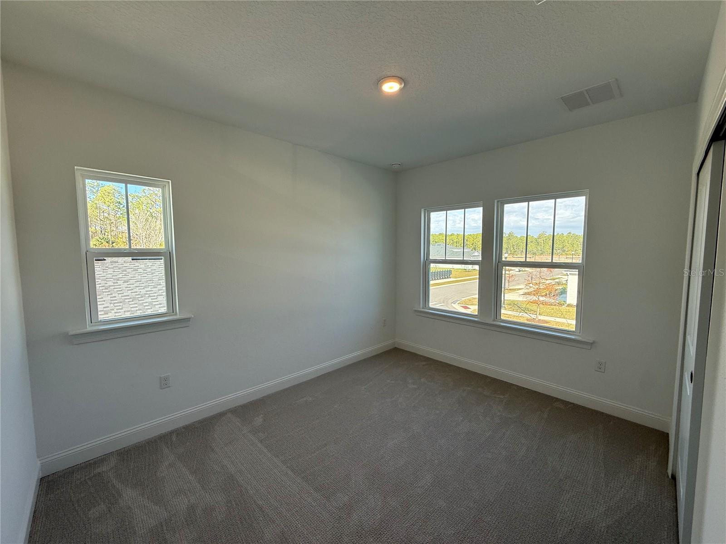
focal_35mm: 14
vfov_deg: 85.7
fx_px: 294
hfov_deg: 102.1
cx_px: 363
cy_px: 272
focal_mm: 2.22
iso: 64
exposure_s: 1/179
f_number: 2.2
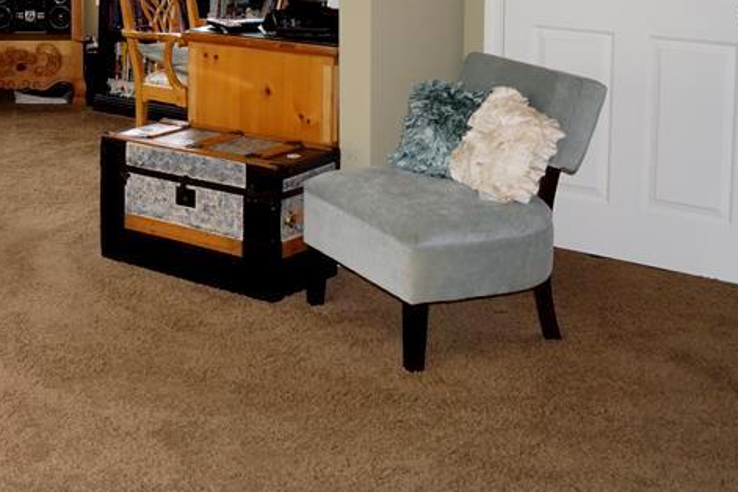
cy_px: -34
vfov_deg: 19.8
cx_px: -56
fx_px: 1353
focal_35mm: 66
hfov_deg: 28.0
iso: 160
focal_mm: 18
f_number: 4
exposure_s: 1/60
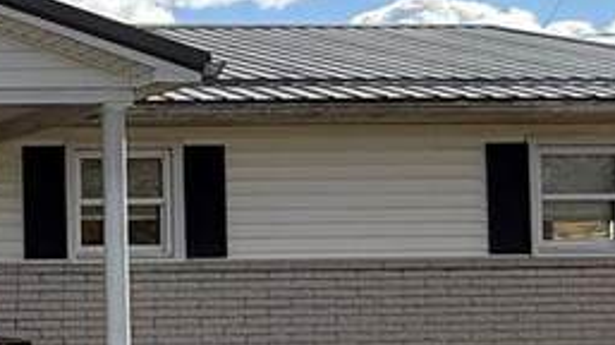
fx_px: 1238
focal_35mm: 76
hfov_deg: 21.7
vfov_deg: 15.8
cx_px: -380
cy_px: 259
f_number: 2.2
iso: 64
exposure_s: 1/1961
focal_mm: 2.22
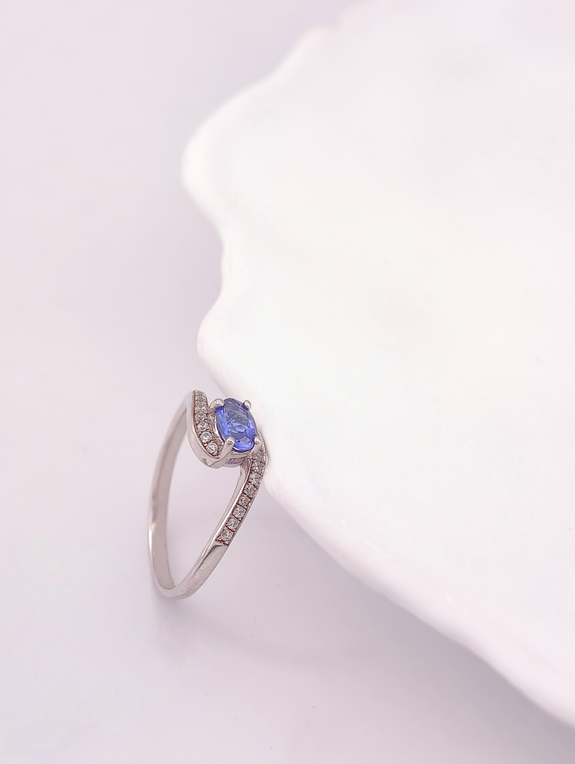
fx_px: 2872
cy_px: 382
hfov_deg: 11.4
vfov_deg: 15.1
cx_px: 288
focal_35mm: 130
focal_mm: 22.48
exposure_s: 1/200
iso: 125
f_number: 2.67
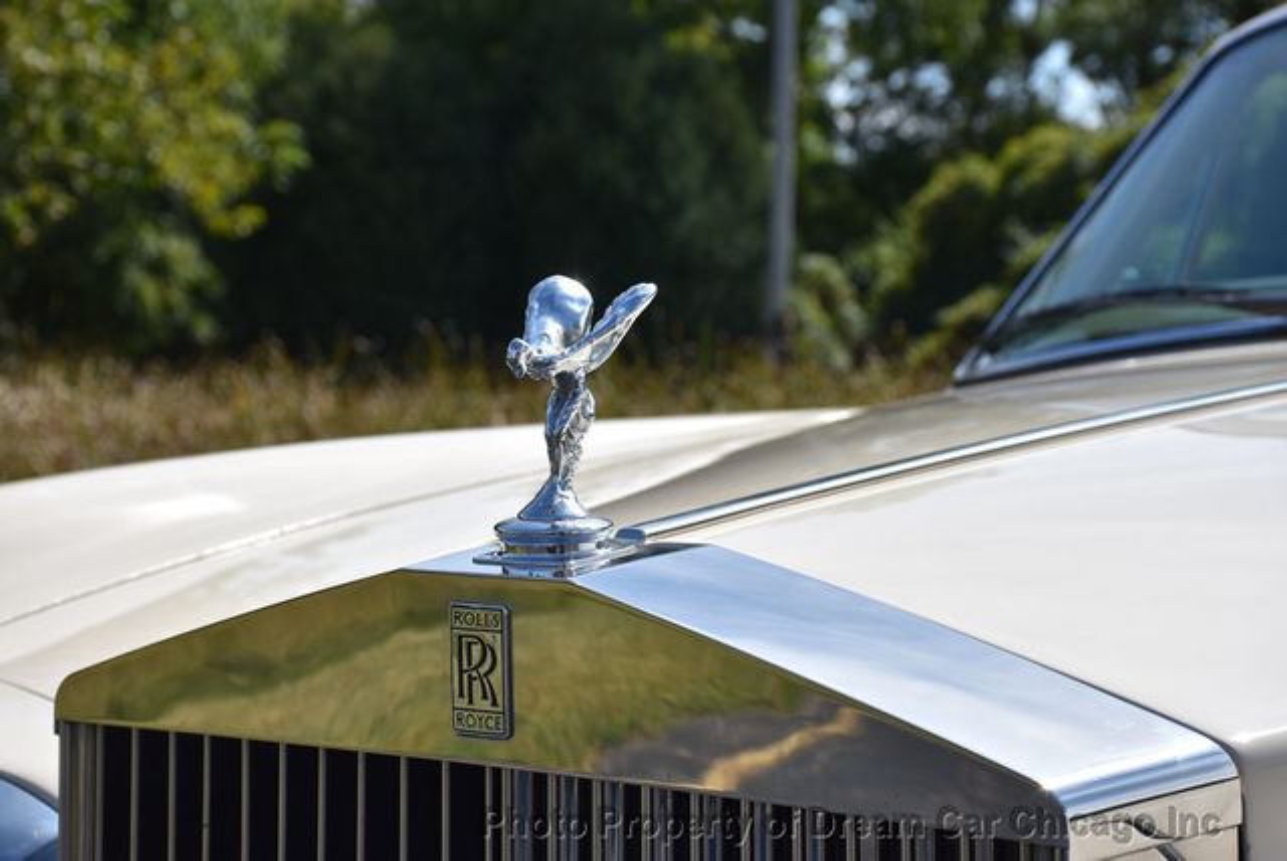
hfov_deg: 26.0
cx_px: 644
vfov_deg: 17.5
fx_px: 2791
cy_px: 430
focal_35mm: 78
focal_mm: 52
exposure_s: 1/500
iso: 125
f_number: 8
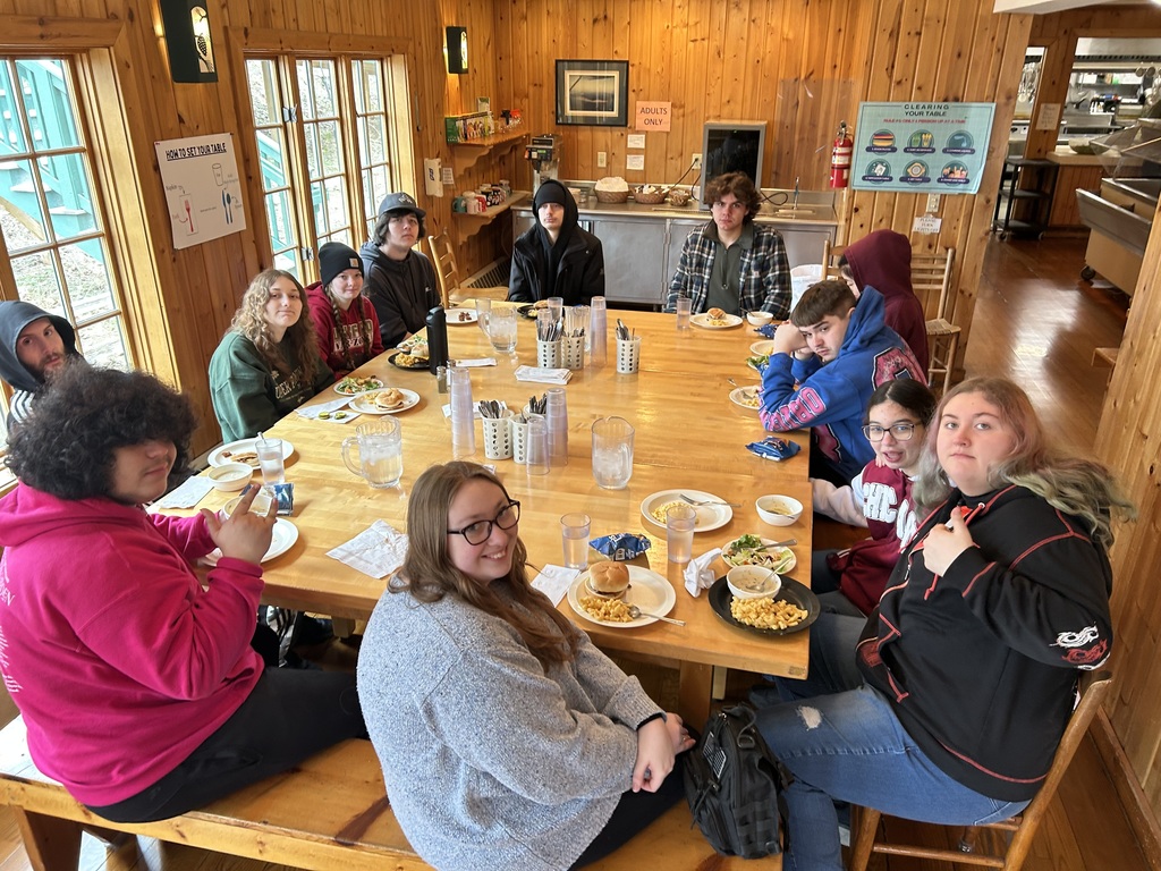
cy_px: 436
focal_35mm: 26
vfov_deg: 53.1
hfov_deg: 67.3
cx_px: 580
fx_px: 872
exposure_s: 1/60
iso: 100
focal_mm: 5.7
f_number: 1.5
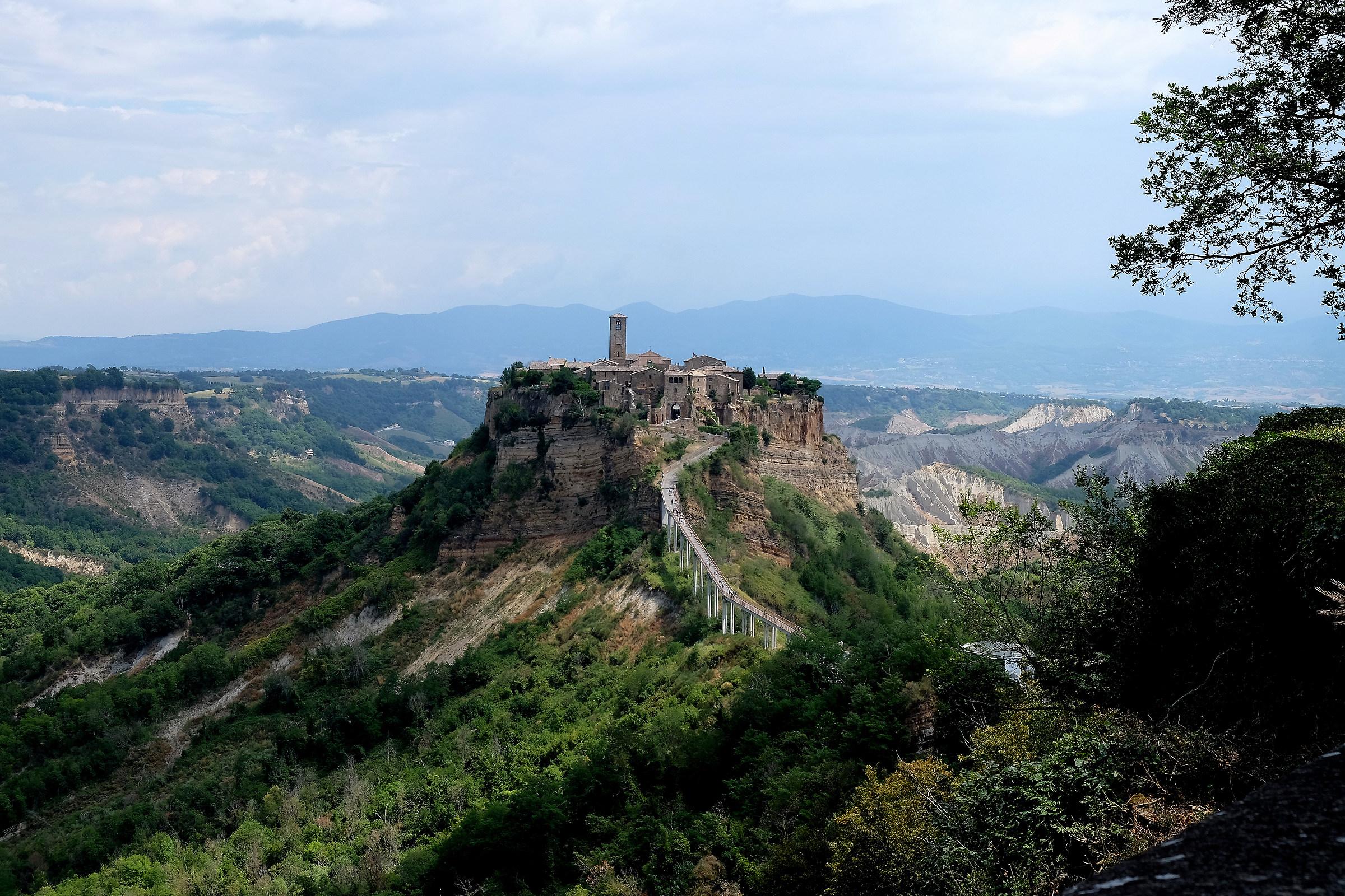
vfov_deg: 29.9
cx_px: 672
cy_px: 448
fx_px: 1681
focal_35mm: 45
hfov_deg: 43.6
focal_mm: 30.2
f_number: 10
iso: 400
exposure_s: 1/350
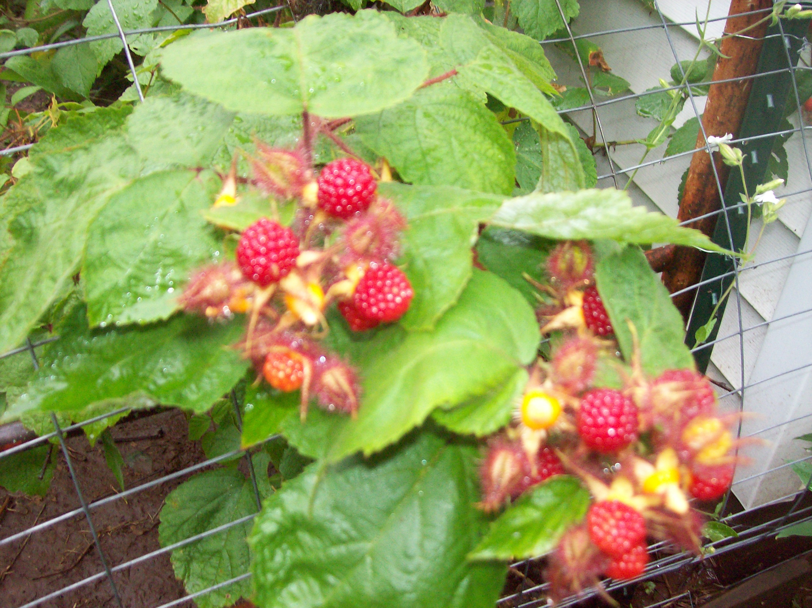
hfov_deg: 51.4
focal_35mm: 36
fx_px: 844
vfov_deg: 39.6
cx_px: 406
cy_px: 304
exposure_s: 1/64
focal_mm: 6
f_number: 2.7
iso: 140
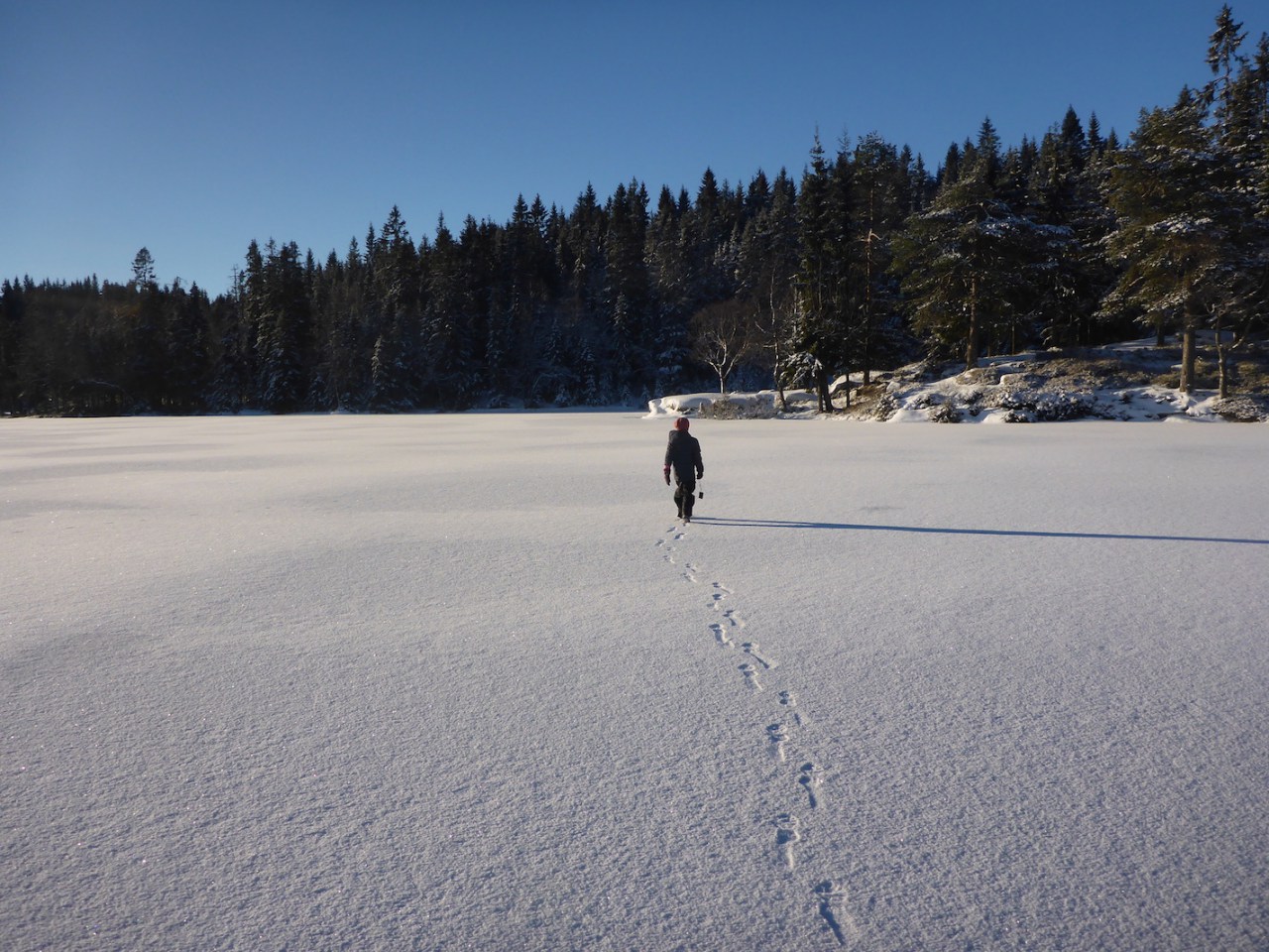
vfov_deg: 49.7
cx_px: 634
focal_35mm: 28
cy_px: 476
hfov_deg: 63.4
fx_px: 1026
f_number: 3.3
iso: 100
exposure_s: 1/1300
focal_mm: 4.9
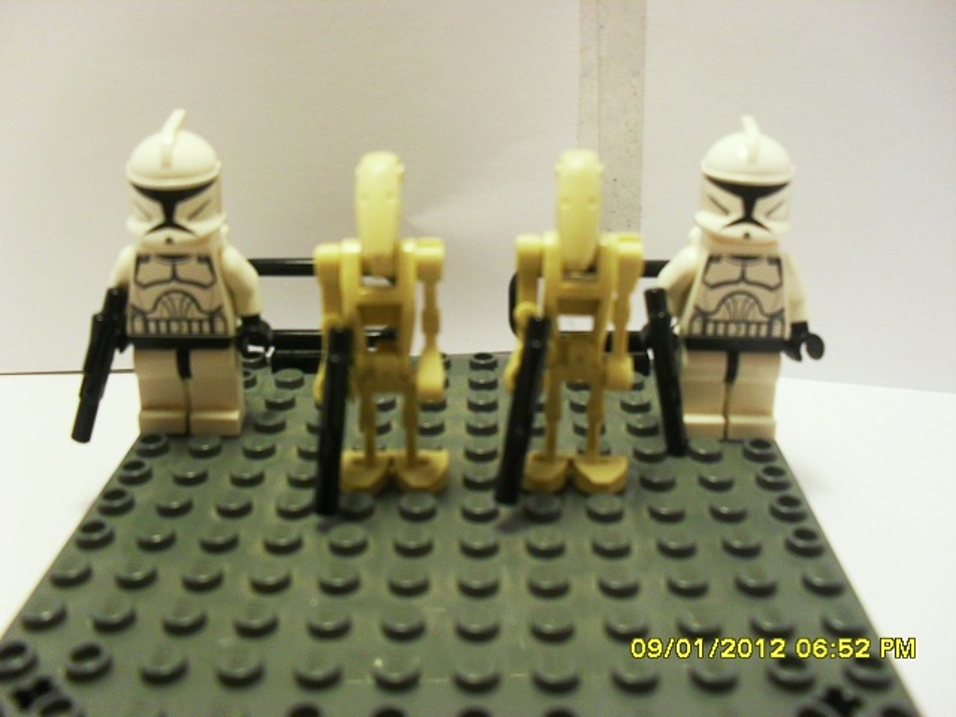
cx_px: 478
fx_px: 967
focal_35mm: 35
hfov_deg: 52.6
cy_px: 358
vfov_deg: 40.7
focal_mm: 6.3
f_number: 3.2
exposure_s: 1/30
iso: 160
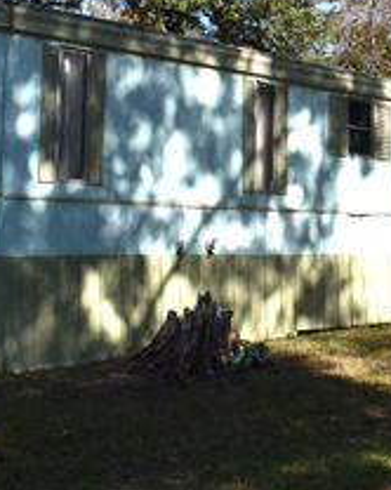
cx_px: 445
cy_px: 168
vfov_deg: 30.8
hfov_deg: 23.2
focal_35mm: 61
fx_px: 884
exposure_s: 1/200
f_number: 9
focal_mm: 18
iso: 100
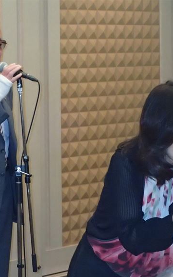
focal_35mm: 146
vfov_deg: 14.3
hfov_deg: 9.0
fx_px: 1101
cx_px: 49
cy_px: 143
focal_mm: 18
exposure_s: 1/100
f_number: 4.9
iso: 1600
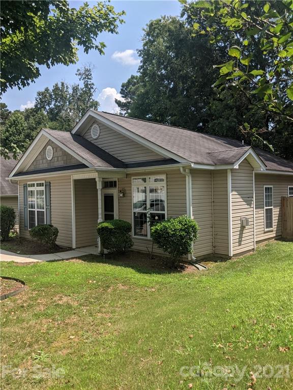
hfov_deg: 51.4
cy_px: 195
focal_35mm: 27
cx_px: 146
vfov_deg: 65.3
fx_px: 305
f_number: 1.8
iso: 66
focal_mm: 4.44
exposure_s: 1/4673
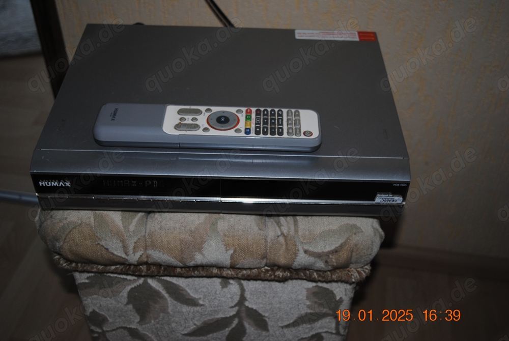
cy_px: 170
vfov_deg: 30.0
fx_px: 637
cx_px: 254
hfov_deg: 43.5
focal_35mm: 45
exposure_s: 1/60
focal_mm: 30
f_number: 4.2
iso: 200
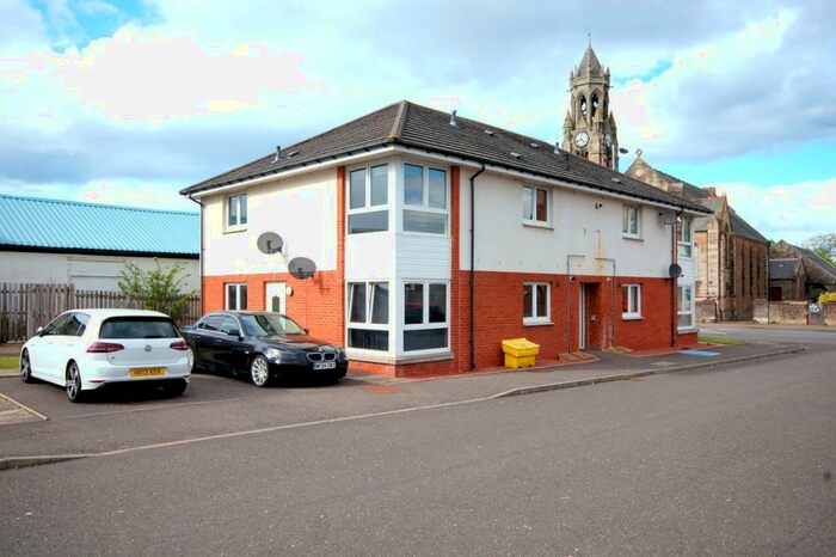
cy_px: 278
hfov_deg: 73.8
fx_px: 557
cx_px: 418
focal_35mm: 24
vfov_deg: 53.1
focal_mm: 16
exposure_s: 1/250
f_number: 8
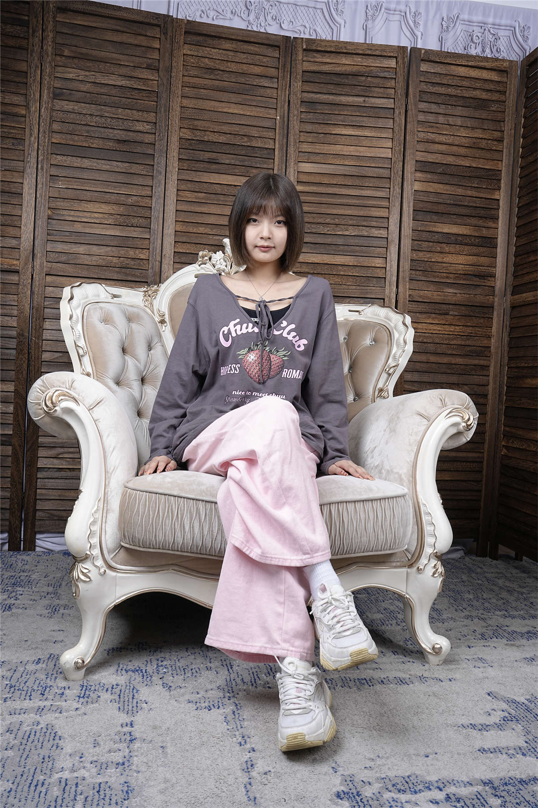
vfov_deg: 61.9
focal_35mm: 30
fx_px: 672
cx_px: 269
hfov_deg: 43.6
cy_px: 404
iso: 100
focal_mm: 30
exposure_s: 1/80
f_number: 13
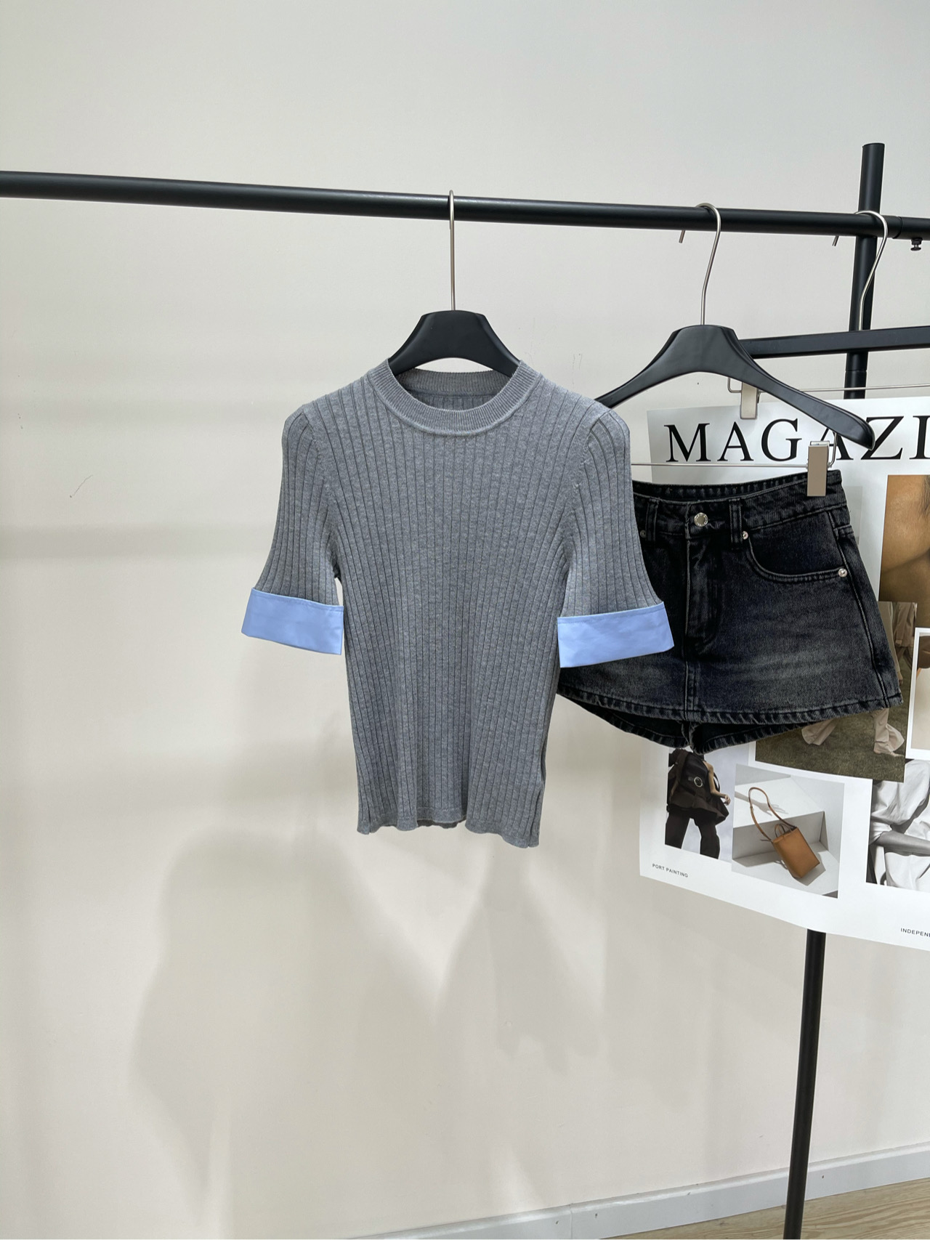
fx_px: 931
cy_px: 620
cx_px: 465
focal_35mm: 26
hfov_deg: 53.1
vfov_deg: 67.3
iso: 40
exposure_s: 1/121
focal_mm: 5.1
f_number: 1.6
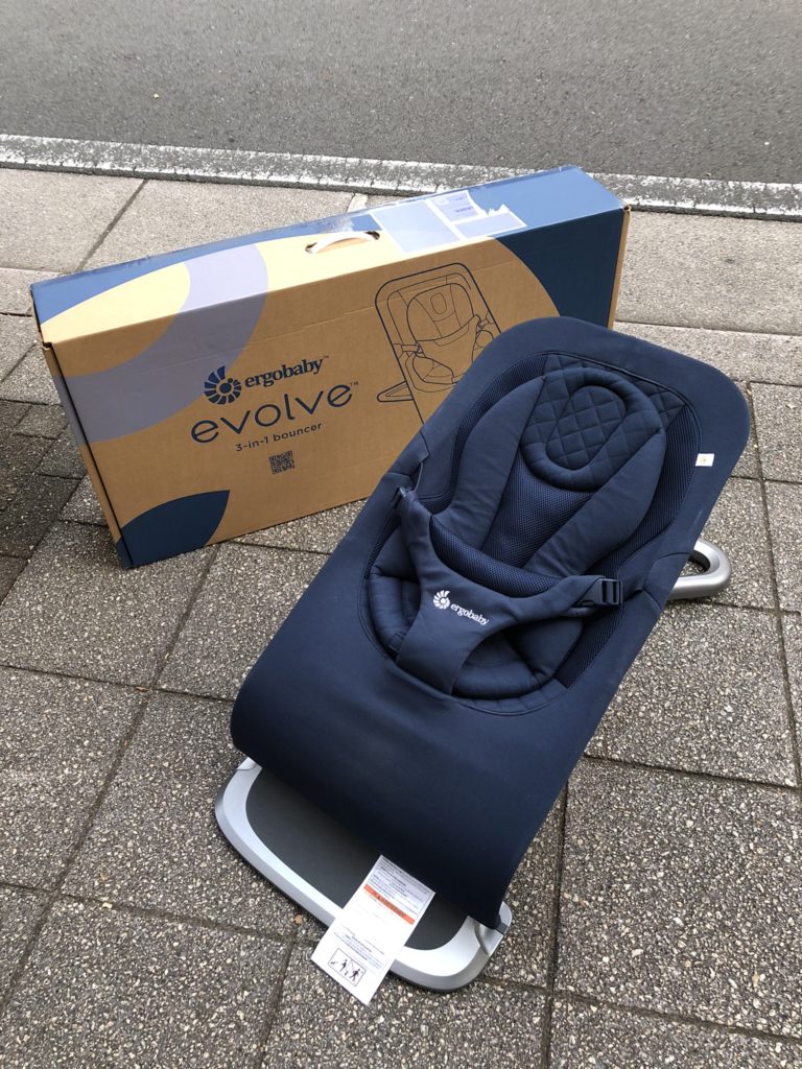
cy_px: 534
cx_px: 401
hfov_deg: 49.7
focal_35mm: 28
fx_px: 865
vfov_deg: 63.4
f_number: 1.8
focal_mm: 3.99
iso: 40
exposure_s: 1/30
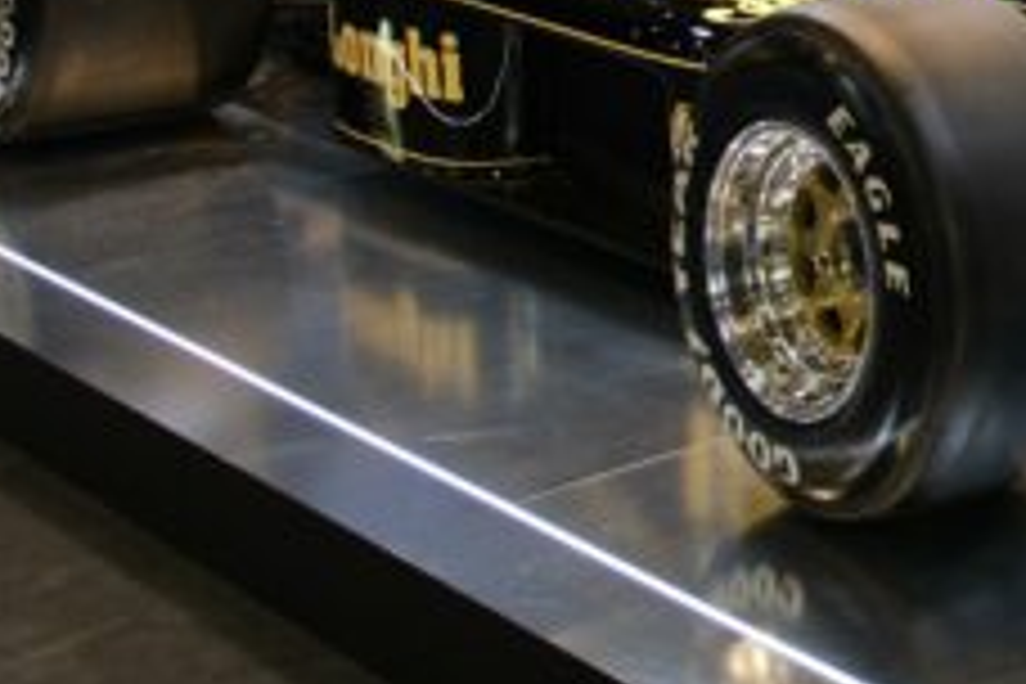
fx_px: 2650
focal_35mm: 93
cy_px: -259
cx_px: 1582
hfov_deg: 19.0
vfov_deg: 14.0
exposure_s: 1/30
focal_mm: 18
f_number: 2.8
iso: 160
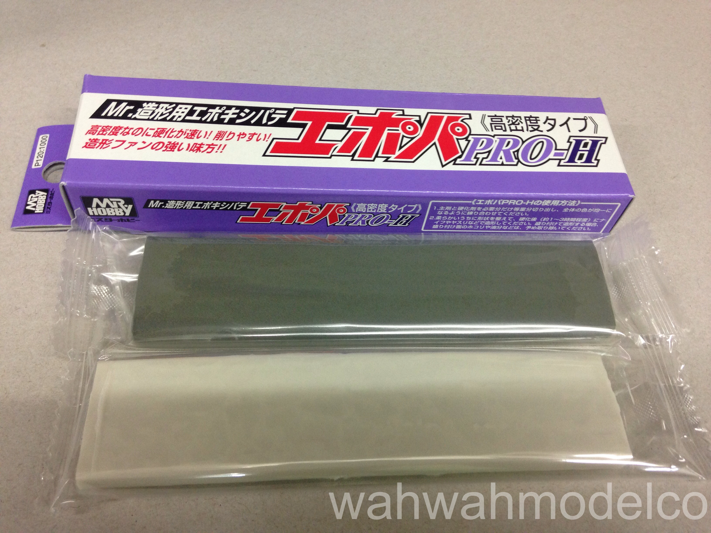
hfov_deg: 55.4
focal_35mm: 33
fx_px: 678
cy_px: 266
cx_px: 356
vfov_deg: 42.9
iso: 125
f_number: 2.4
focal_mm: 4.13
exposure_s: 1/20
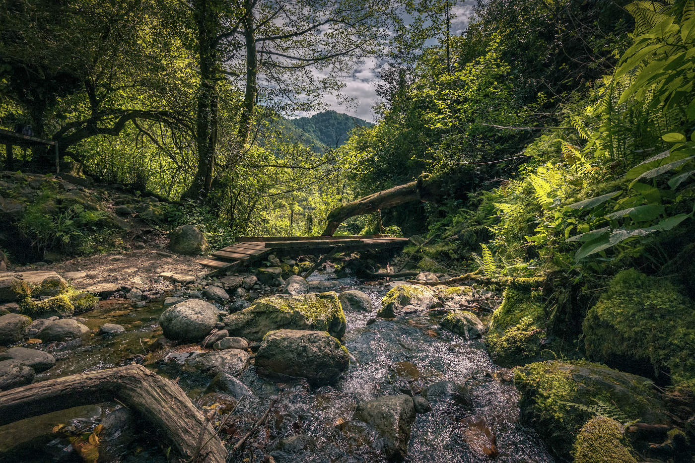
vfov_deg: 70.4
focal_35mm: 17
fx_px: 328
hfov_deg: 93.3
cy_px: 232
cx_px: 348
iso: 640
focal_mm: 11
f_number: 11
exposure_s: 1/550
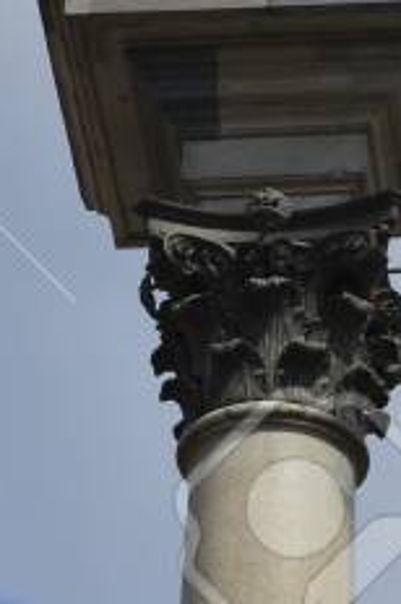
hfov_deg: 4.6
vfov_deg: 7.0
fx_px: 4940
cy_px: 26
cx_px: 203
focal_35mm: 295
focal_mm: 35
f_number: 11
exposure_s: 1/500
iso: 200
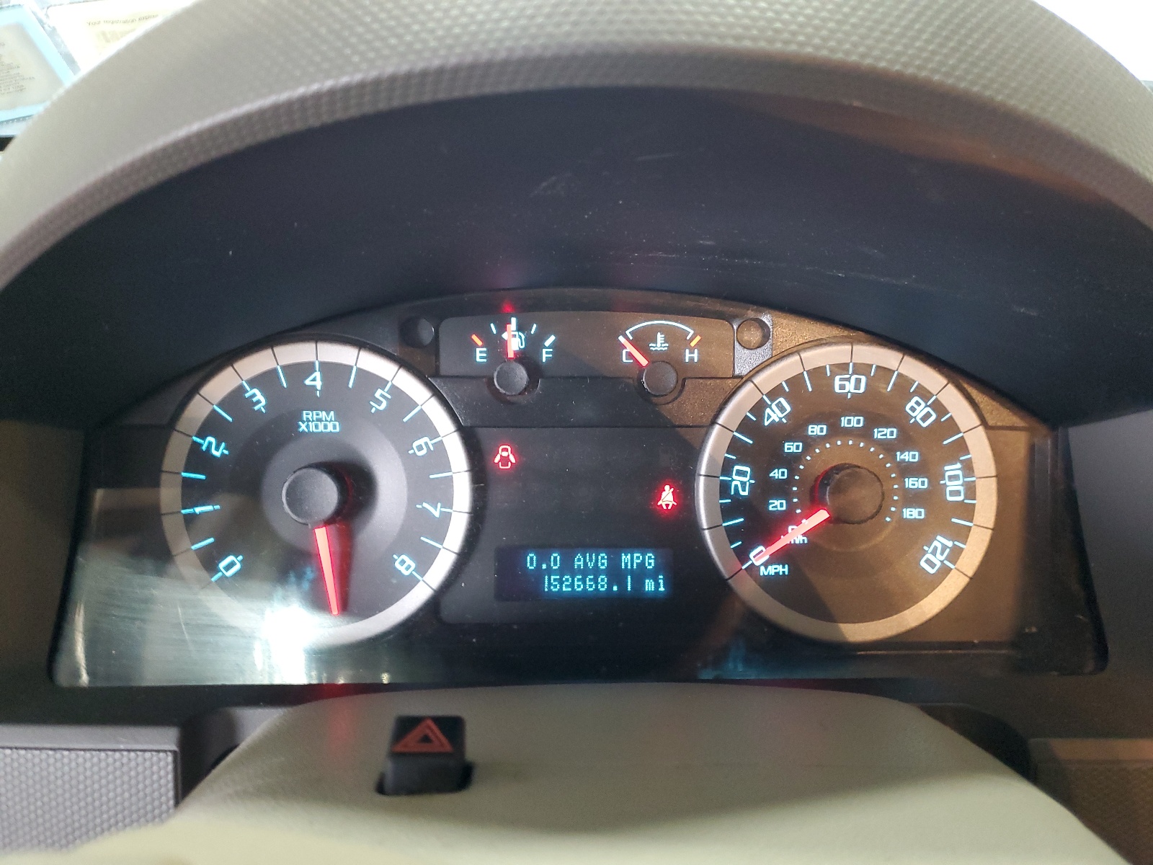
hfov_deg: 67.3
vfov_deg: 53.1
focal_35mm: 26
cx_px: 576
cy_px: 432
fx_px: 866
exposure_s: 1/30
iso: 295
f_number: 1.5
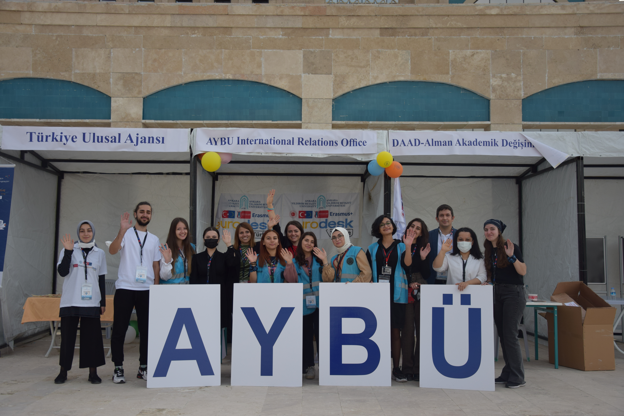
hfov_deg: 46.4
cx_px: 312
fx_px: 728
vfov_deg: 31.9
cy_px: 208
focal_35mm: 42
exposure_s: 1/320
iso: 200
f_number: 4
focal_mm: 28
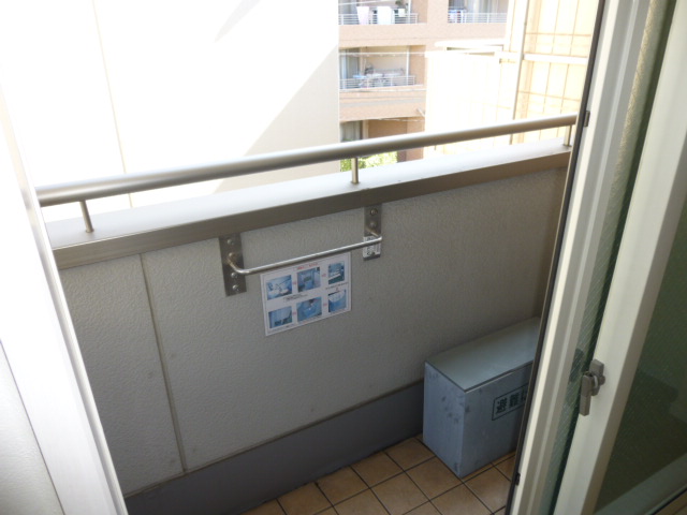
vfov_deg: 54.9
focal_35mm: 25
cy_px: 258
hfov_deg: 69.4
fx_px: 496
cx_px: 344
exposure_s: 1/100
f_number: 3.1
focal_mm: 4.5
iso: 100
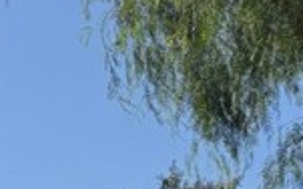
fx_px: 891
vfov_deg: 10.8
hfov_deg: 19.1
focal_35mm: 108
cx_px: 56
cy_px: 406
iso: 80
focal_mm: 6.76
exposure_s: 1/7937
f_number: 1.78
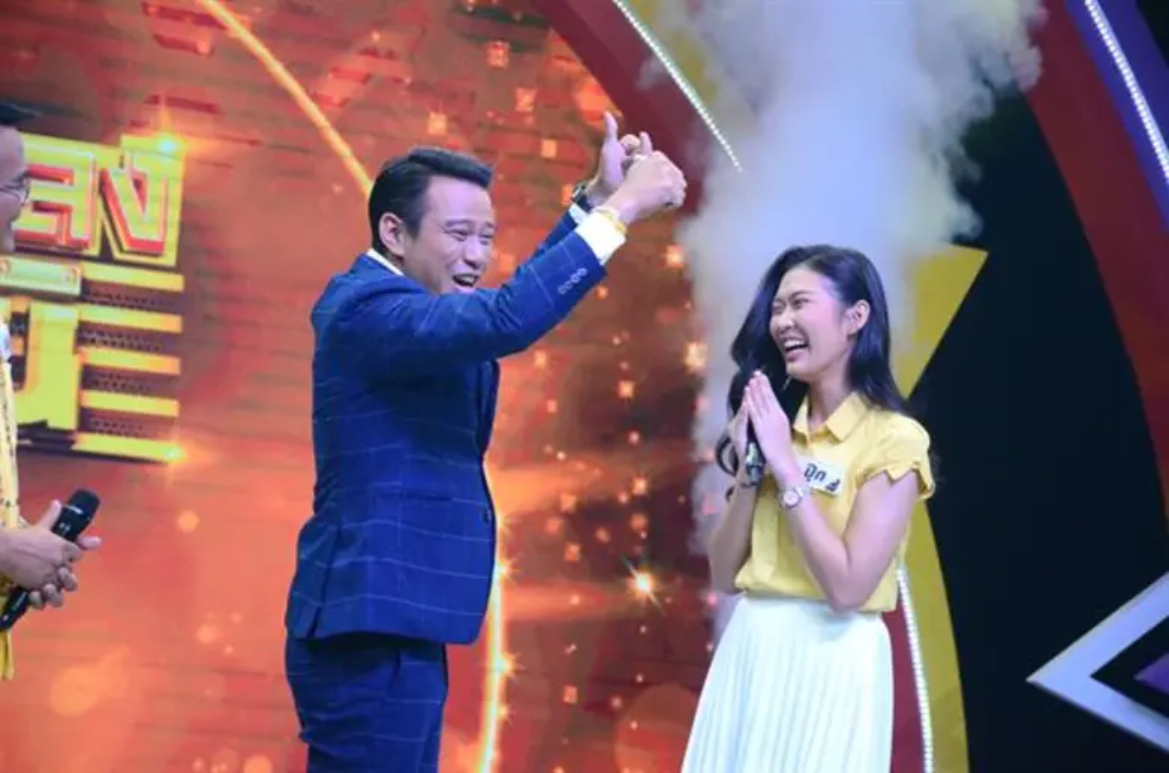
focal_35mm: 168
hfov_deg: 12.3
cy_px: 386
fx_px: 5442
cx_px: 584
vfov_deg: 8.1
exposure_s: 1/250
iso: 2000
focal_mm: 112
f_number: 5.6
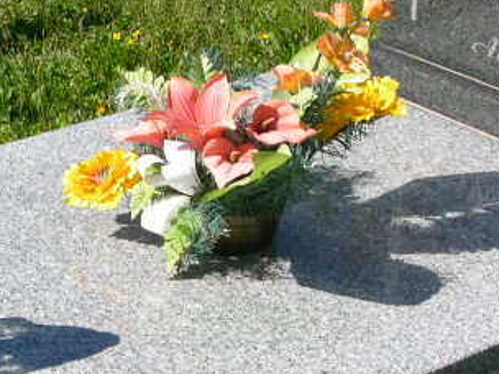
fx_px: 1701
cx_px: 10
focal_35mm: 118
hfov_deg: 16.4
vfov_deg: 12.5
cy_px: 238
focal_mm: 8.9
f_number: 6.3
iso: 50
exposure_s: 1/208
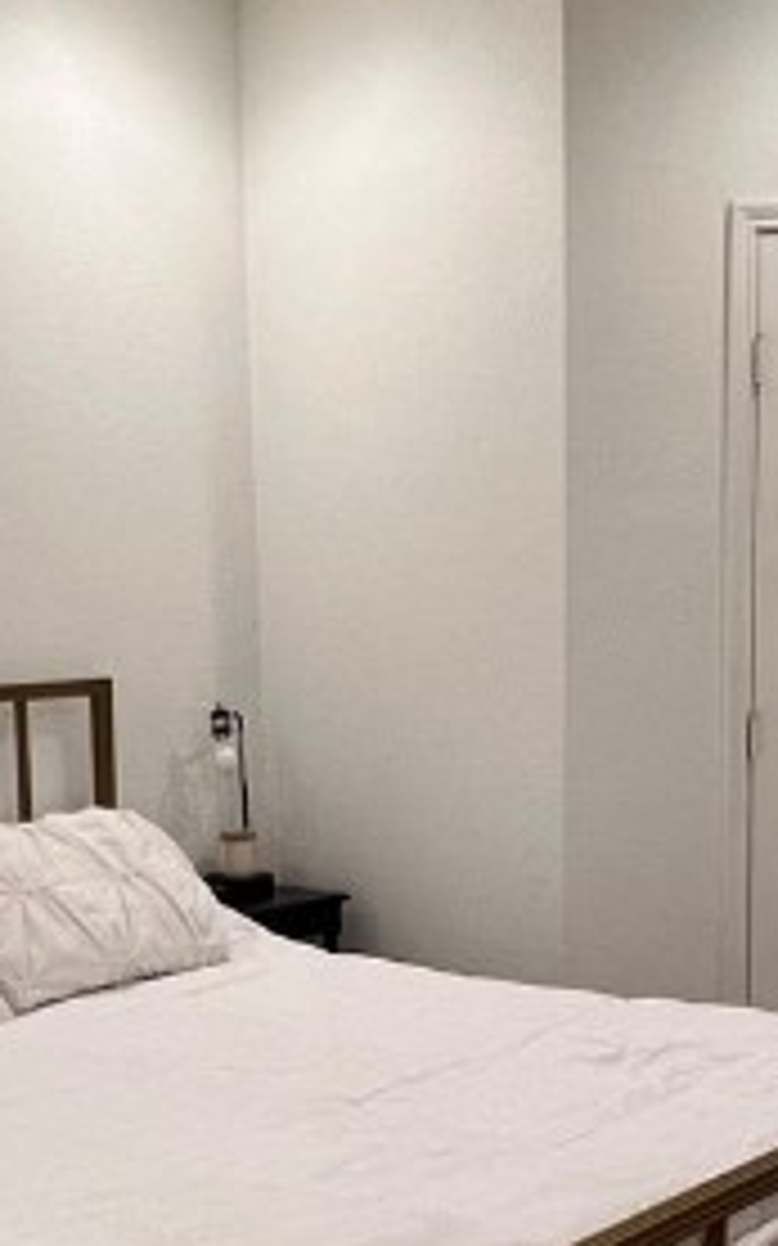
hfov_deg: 25.3
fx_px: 1731
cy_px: 945
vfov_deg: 38.5
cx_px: 342
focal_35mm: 51
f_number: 1.8
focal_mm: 1.57
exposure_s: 1/60
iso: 160
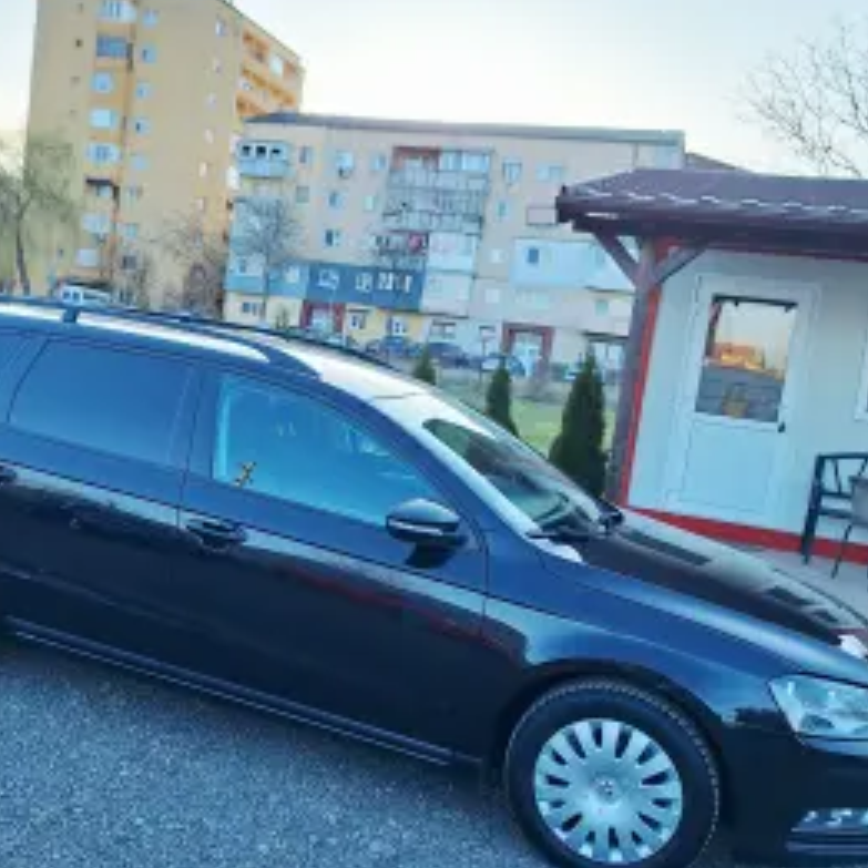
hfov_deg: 56.7
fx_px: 794
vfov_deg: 57.3
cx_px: 336
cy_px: 432
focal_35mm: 28
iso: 40
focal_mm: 5.54
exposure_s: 1/459
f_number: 1.8
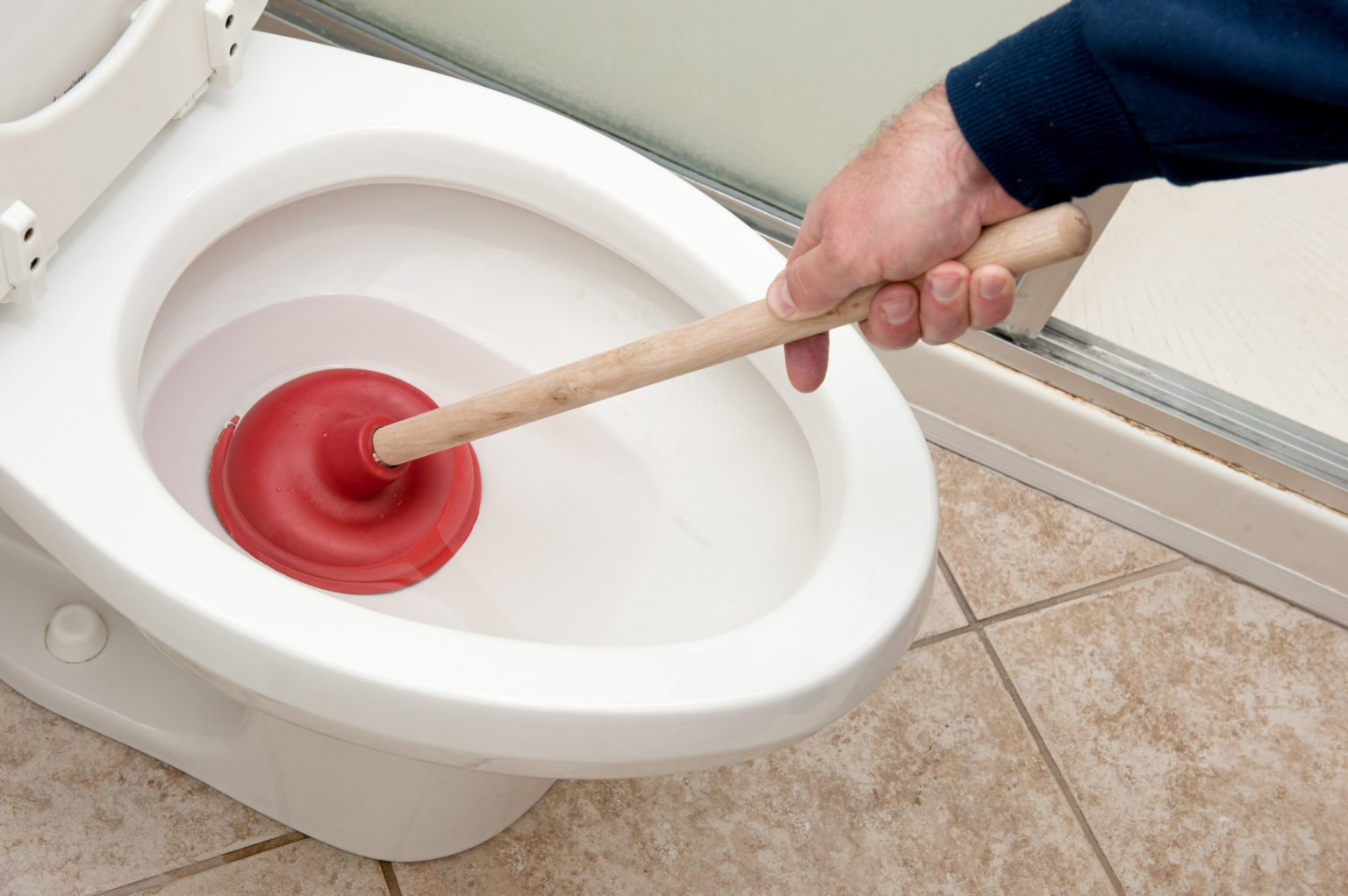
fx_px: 1871
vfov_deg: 27.0
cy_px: 448
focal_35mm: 50
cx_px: 674
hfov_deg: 39.6
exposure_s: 1/100
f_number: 8
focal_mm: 50
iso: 200
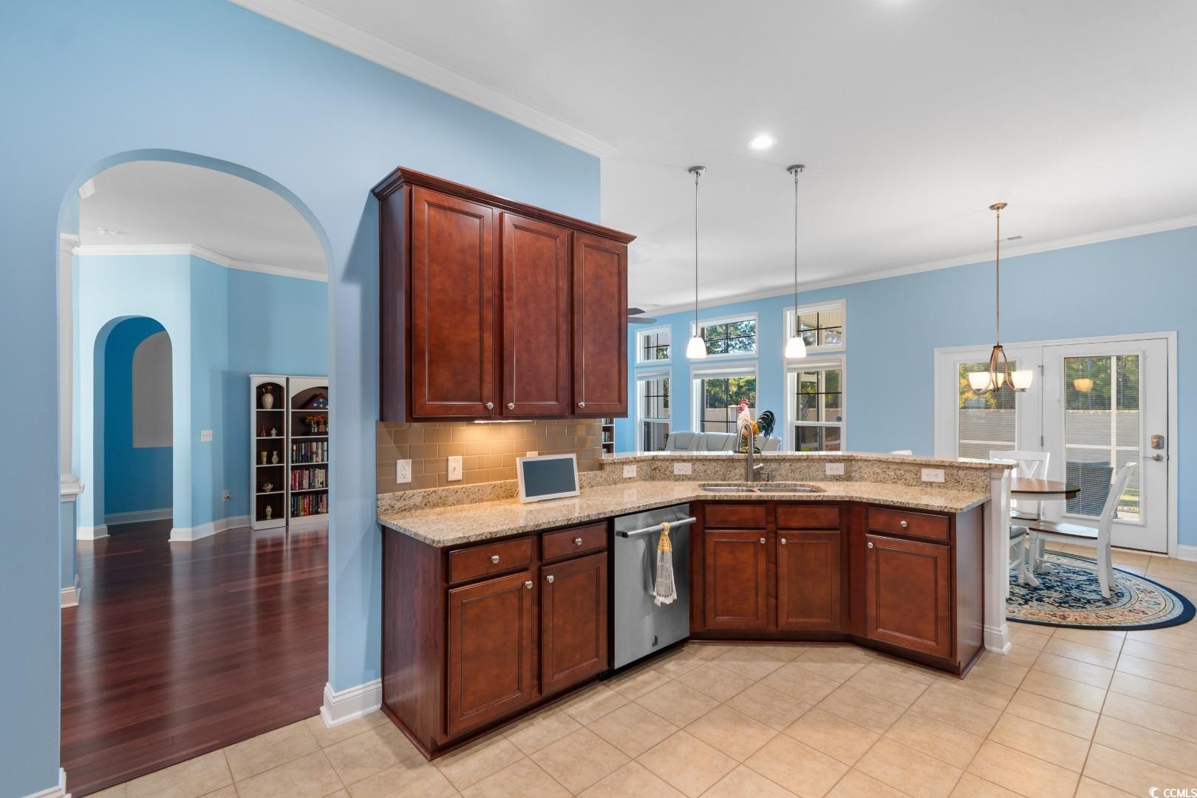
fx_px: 499
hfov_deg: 100.4
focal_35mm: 15
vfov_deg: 77.3
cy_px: 399
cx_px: 598
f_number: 4.5
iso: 100
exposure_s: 1/8
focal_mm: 10
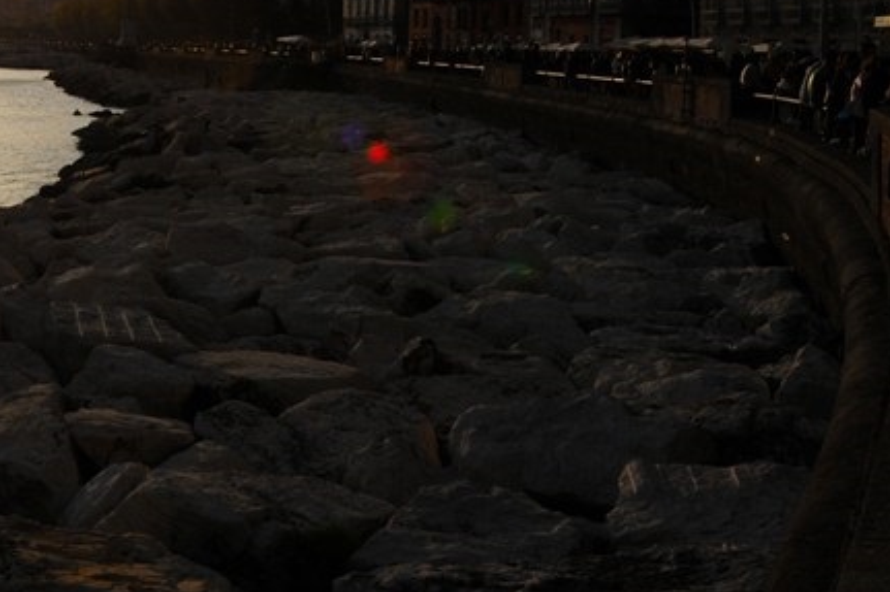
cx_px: 112
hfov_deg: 33.5
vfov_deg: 22.7
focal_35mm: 57
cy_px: -22
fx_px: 1409
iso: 1000
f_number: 18
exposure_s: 1/1250
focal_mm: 24
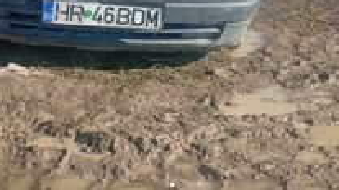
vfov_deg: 14.0
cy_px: -20
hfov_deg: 25.2
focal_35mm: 84
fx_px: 754
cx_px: 113
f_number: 1.8
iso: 51
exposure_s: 1/348
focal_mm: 3.98
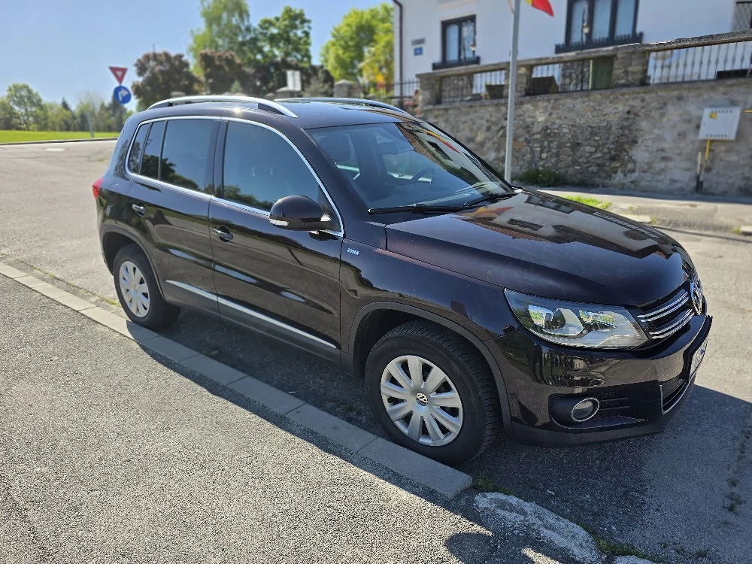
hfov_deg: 73.9
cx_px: 376
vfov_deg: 58.9
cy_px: 282
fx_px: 500
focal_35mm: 23
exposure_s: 1/5000
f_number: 1.7
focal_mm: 6.3
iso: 80
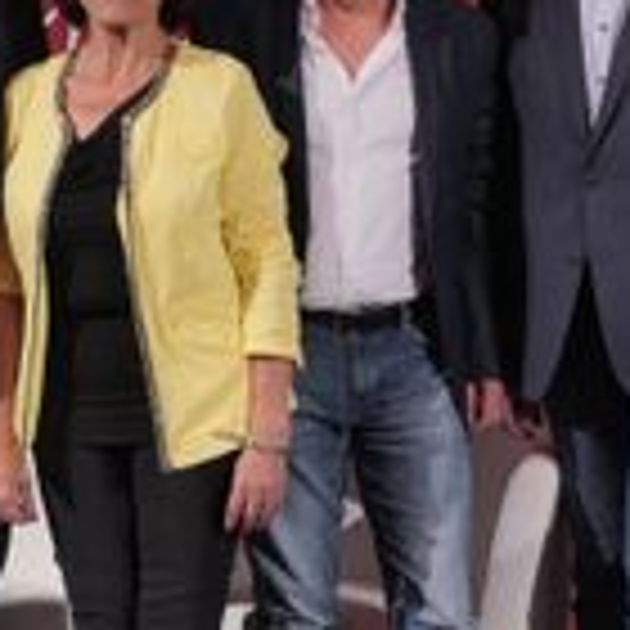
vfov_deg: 13.5
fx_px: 2656
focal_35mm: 129
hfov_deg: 13.4
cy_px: 252
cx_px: 580
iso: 800
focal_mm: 20
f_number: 3.2
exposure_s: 1/125
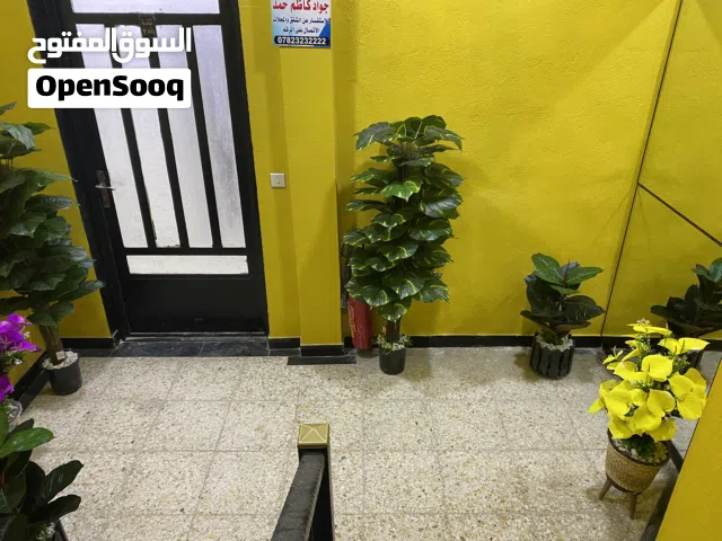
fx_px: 542
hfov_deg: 67.3
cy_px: 270
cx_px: 361
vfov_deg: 53.1
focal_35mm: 26
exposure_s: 1/51
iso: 125
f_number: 1.8
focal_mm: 4.25
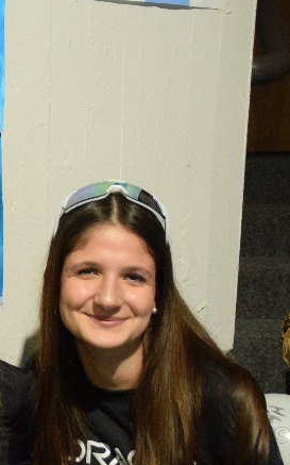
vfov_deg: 24.5
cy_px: 329
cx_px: -190
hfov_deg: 14.2
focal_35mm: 84
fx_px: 1063
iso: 3200
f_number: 3
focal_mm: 24
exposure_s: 1/125
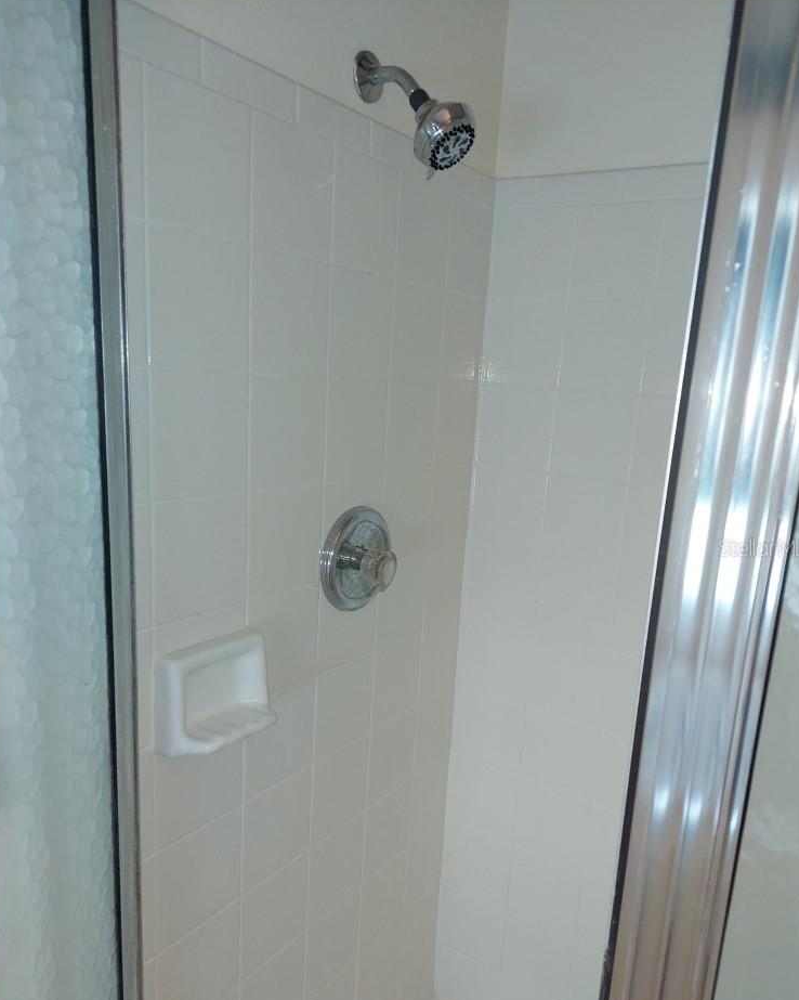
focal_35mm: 26
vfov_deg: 65.9
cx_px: 405
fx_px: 769
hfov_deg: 54.9
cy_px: 547
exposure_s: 1/120
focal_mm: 5.23
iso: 250
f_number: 1.8
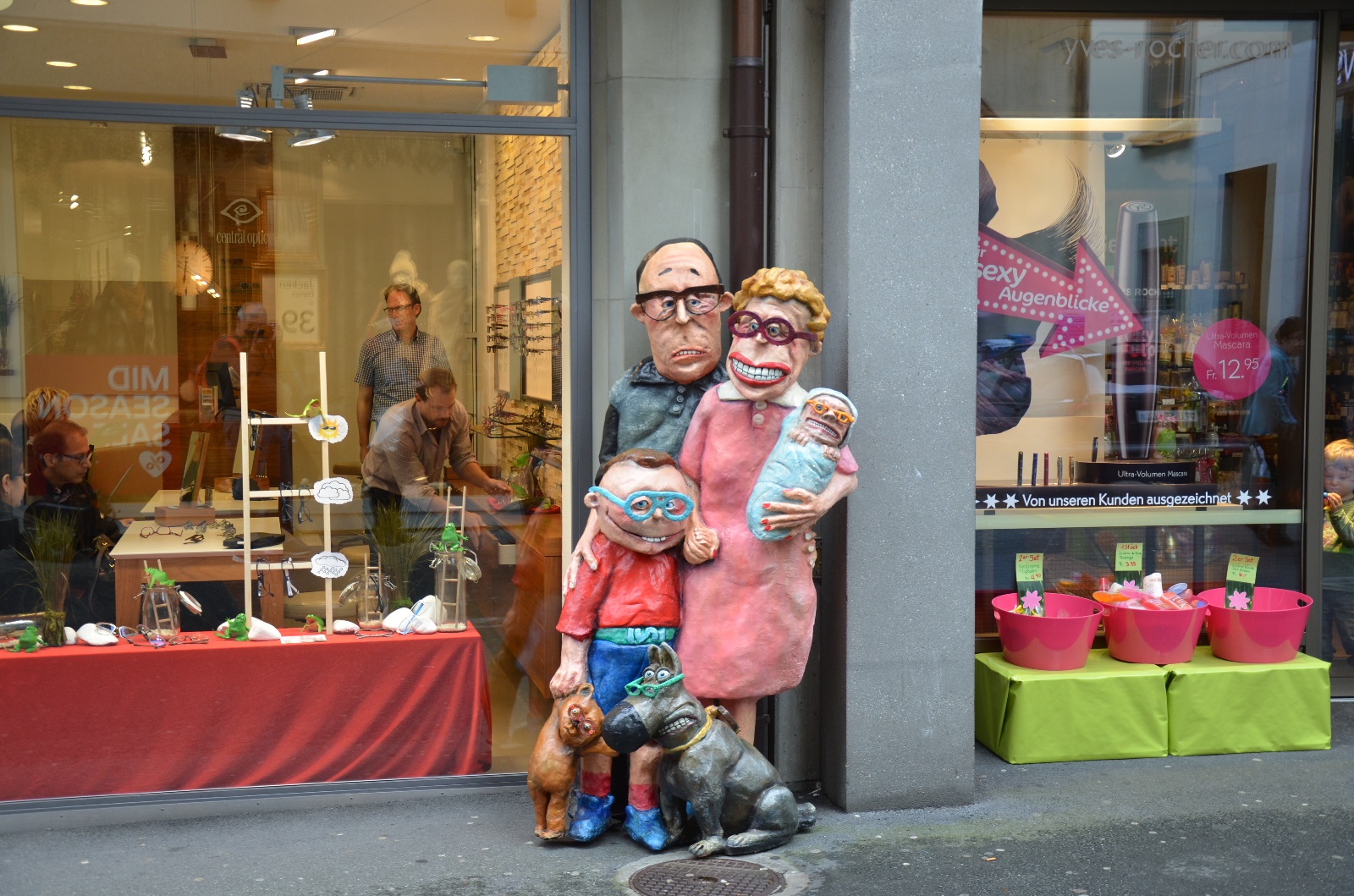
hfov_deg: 37.9
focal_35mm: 52
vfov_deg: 25.6
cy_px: 448
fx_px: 1970
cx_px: 677
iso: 400
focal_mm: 35
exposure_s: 1/80
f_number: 4.5
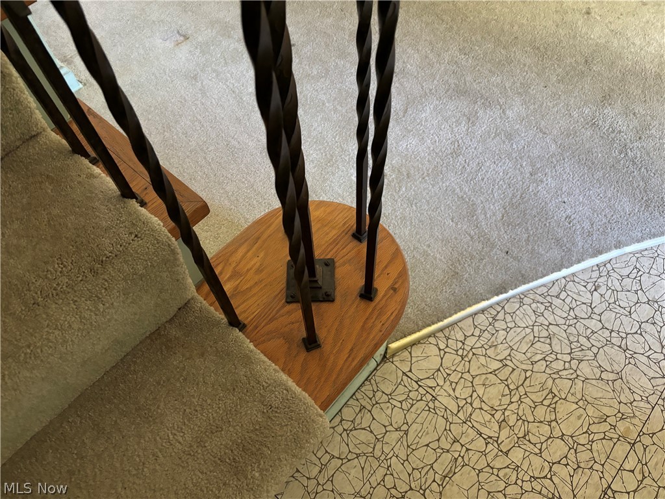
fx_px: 499
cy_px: 250
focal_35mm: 26
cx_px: 332
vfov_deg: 53.1
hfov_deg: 67.3
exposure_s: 1/40
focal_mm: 5.96
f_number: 1.6
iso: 640
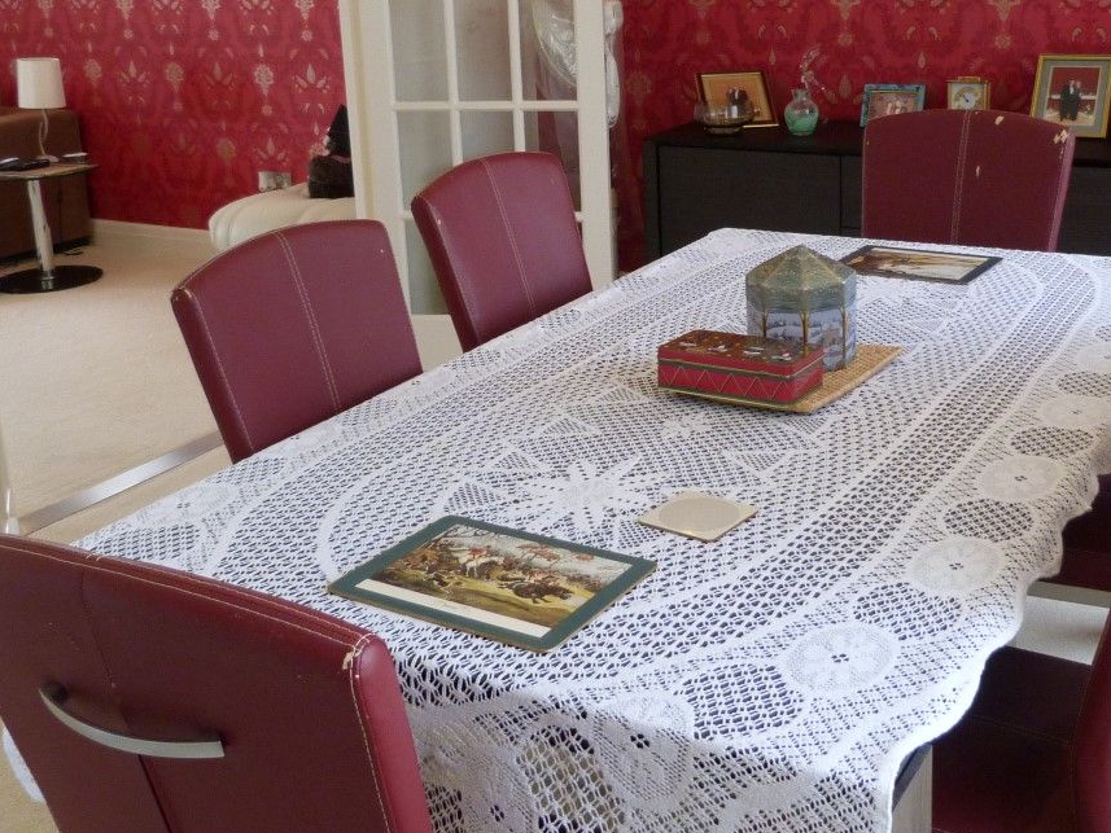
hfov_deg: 44.7
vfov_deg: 34.1
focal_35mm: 42
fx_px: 1348
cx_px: 631
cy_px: 285
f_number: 2.8
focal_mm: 4.5
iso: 200
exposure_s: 1/60
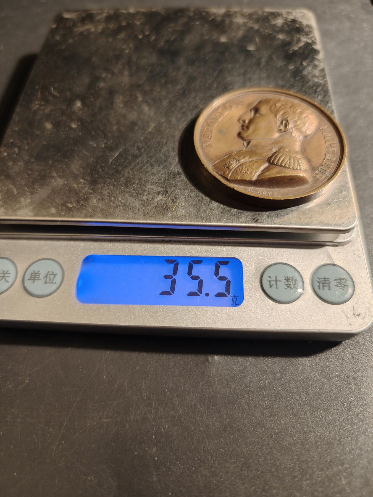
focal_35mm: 23
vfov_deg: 73.9
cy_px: 248
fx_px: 330
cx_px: 186
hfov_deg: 58.9
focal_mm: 6.06
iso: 250
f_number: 1.6
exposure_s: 1/151
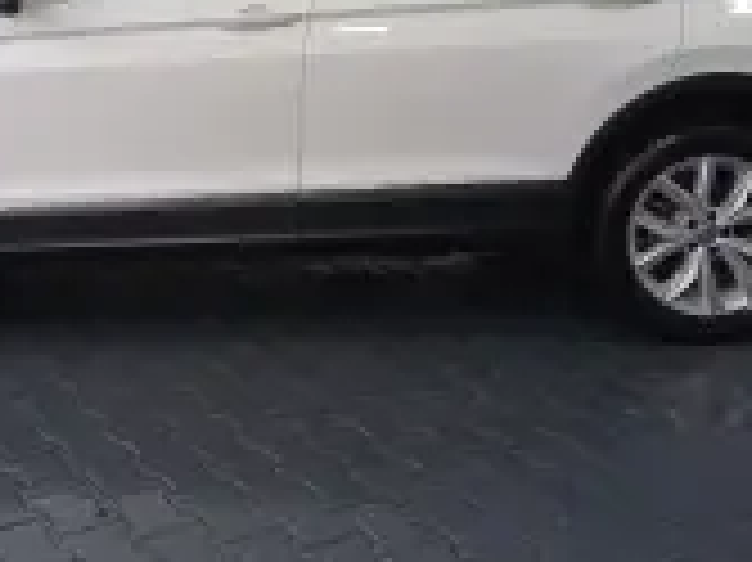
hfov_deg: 35.4
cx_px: 284
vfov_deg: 26.5
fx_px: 1172
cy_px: 112
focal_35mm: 54
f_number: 1.8
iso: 64
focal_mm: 4.65
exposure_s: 1/100
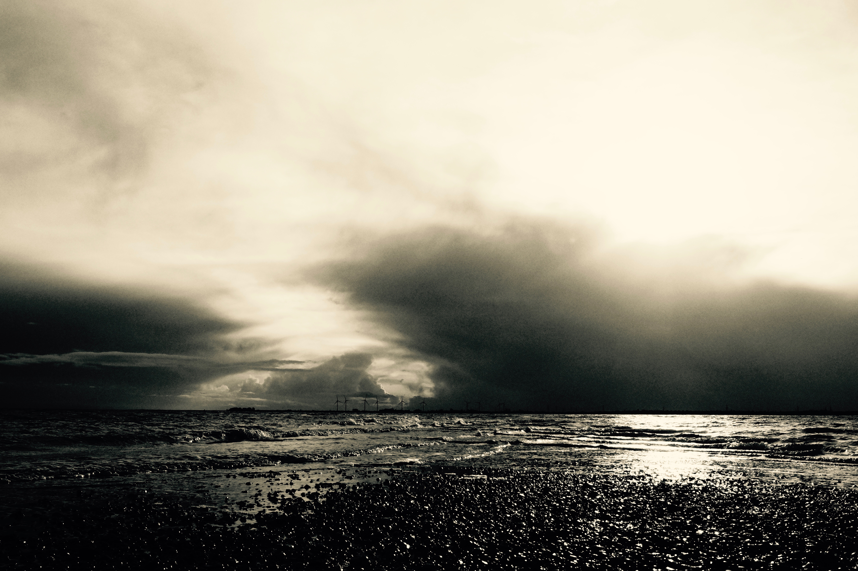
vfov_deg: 36.8
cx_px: 429
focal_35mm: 36
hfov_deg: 53.2
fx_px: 858
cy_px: 286
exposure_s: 1/2000
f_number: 11
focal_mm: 24
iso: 800
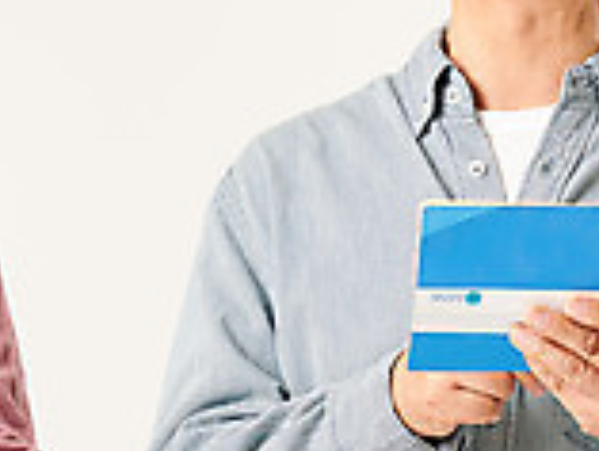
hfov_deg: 4.3
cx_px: 74
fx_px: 7949
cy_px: 42
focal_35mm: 459
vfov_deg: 3.2
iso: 100
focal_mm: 125
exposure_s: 1/125
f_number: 8
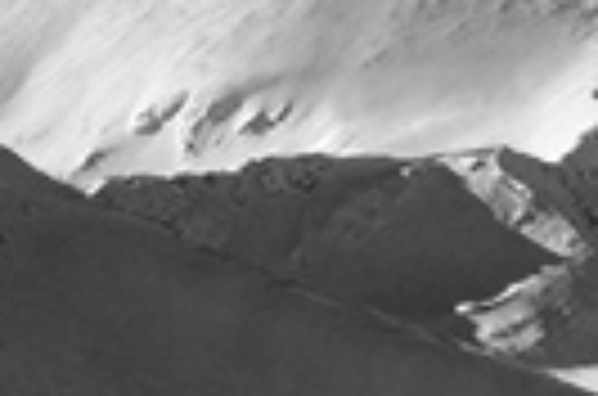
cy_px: 835
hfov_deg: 2.1
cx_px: 1412
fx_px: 15958
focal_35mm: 963
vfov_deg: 1.4
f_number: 14
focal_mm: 125
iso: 200
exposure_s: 1/250
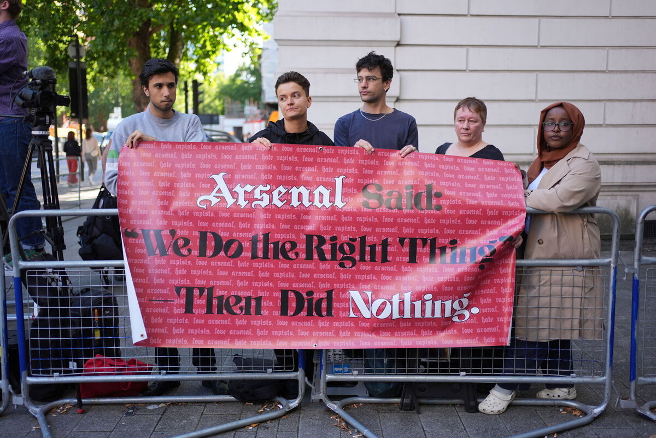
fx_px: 638
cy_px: 219
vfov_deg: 37.9
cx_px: 328
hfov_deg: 54.4
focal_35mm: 35
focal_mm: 35
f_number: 1.8
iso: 250
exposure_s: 1/1000
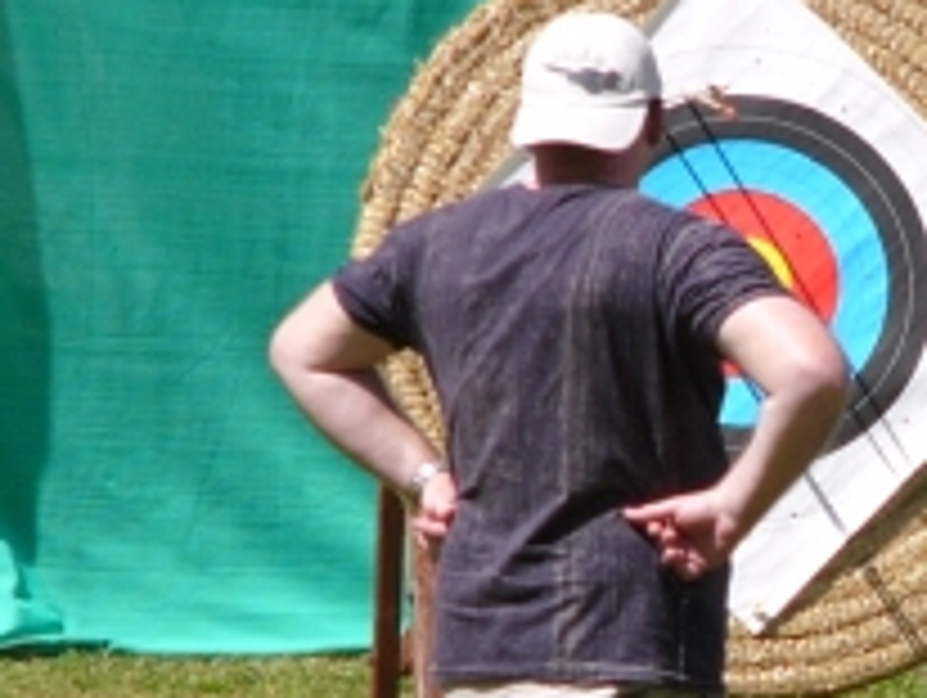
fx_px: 21636
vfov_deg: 1.8
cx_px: 1035
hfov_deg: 2.5
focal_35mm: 807
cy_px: 646
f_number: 3.7
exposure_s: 1/640
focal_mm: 39.6
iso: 50
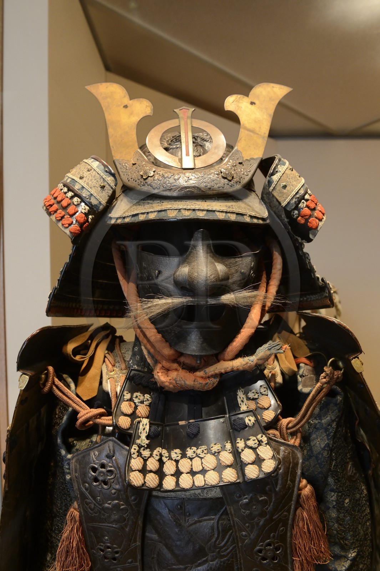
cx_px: 190
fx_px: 428
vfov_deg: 67.4
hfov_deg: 47.9
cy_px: 286
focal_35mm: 27
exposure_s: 1/2
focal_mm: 27
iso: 1600
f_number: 7.1
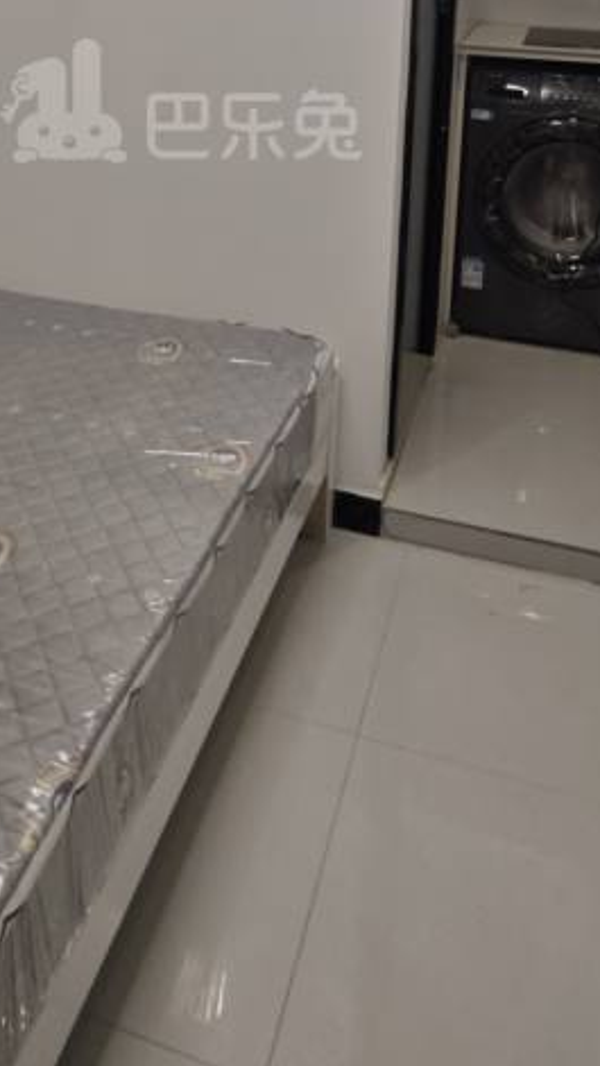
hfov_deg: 31.6
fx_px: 1046
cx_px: 181
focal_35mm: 37
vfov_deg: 48.3
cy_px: 103
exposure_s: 1/250
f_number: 2
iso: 250
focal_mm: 2.3
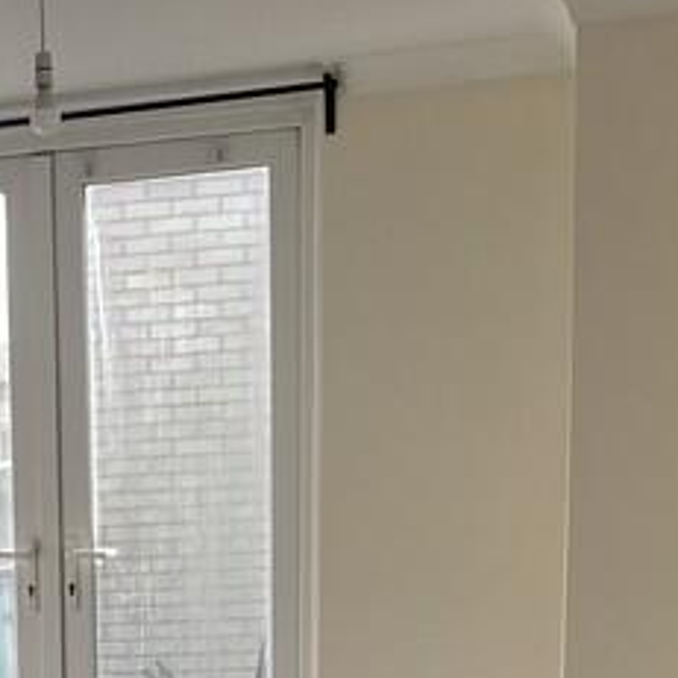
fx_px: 2260
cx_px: -147
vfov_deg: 15.3
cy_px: 1112
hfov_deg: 16.3
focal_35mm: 102
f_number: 1.8
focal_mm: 4.25
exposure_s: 1/122
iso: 32
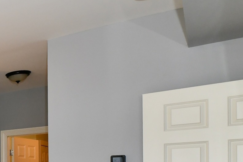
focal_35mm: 54
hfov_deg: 21.8
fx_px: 365
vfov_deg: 23.0
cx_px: -200
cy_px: 196
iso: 640
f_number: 6.3
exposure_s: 1/60
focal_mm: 14
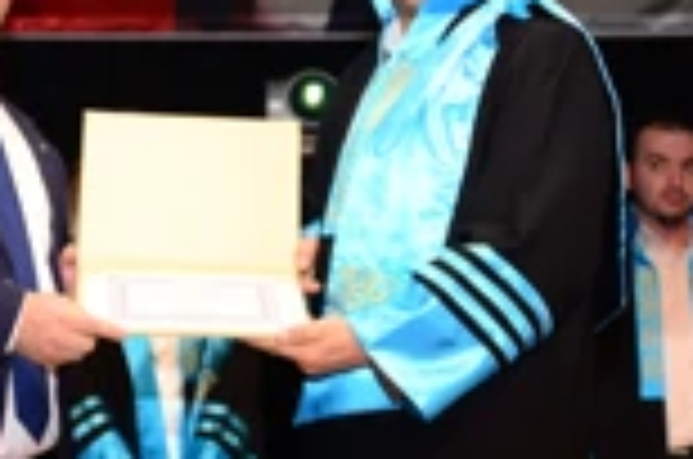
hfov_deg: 19.7
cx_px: 184
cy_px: 151
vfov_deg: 13.2
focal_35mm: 103
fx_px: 1979
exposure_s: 1/200
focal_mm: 36
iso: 1600
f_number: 4
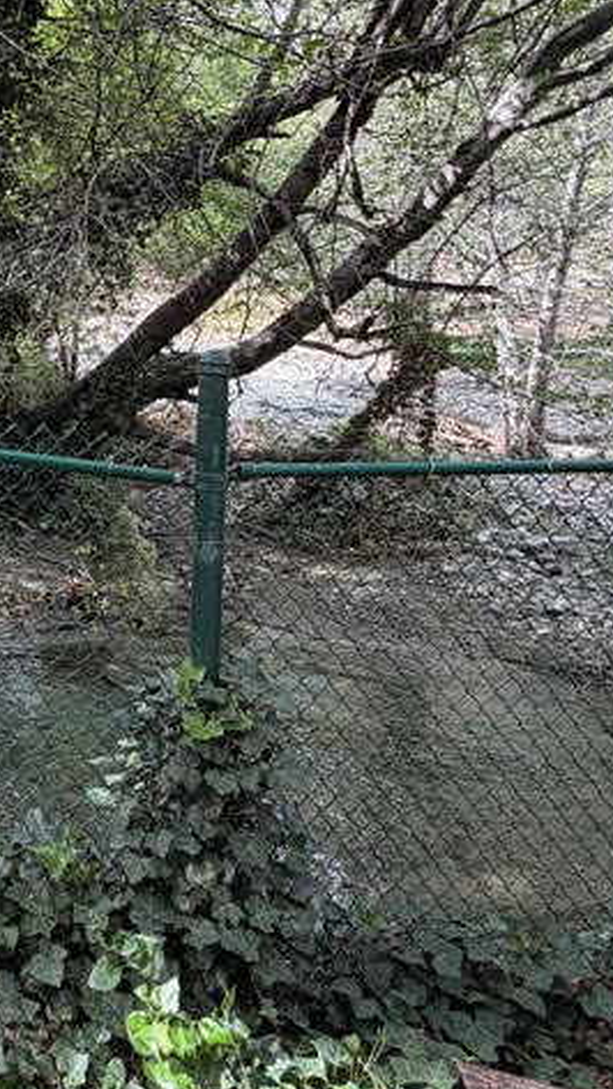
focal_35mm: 33
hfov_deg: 31.7
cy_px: 380
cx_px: -55
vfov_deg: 58.4
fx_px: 954
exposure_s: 1/121
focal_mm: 2.22
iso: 64
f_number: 2.2
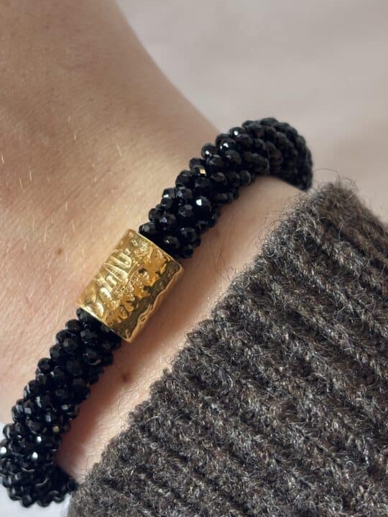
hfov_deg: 19.9
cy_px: 243
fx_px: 1106
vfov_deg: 26.3
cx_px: 155
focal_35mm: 74
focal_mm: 5.96
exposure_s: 1/100
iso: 50
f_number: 1.6
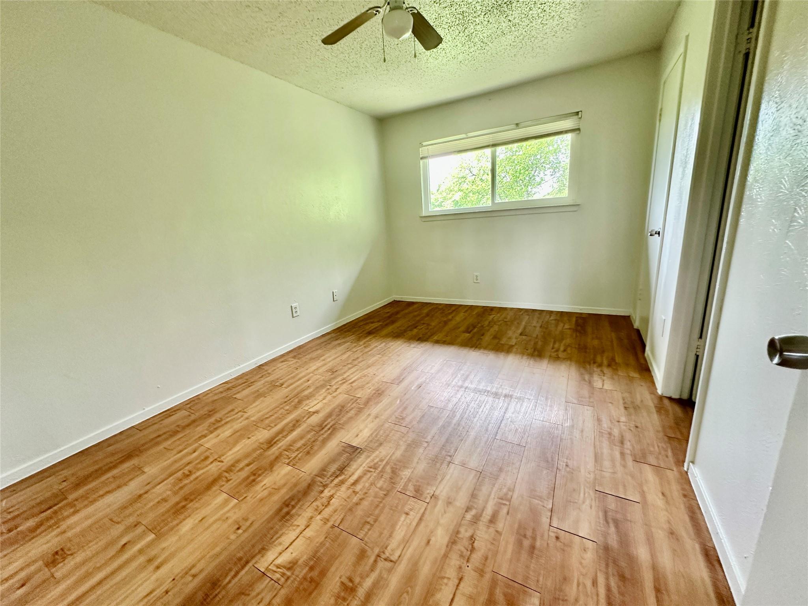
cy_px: 303
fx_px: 327
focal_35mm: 14
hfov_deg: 102.1
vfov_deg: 85.7
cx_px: 404
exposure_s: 1/99
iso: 250
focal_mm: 2.22
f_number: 2.2
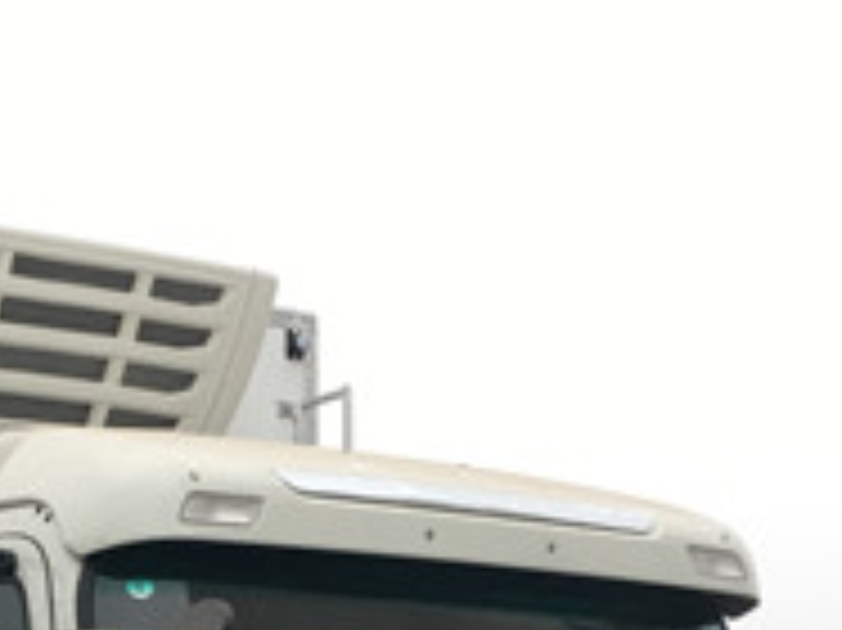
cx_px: -153
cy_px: 922
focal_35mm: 110
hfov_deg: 17.1
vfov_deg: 12.8
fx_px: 2674
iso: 40
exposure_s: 1/100
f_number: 2.2
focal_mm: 4.15
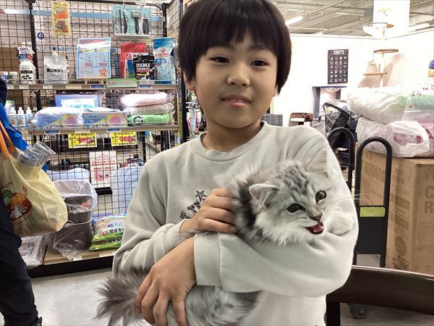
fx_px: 389
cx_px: 217
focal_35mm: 31
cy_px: 163
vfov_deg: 45.4
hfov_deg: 58.4
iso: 160
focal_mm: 3.3
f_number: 2.4
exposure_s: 1/60
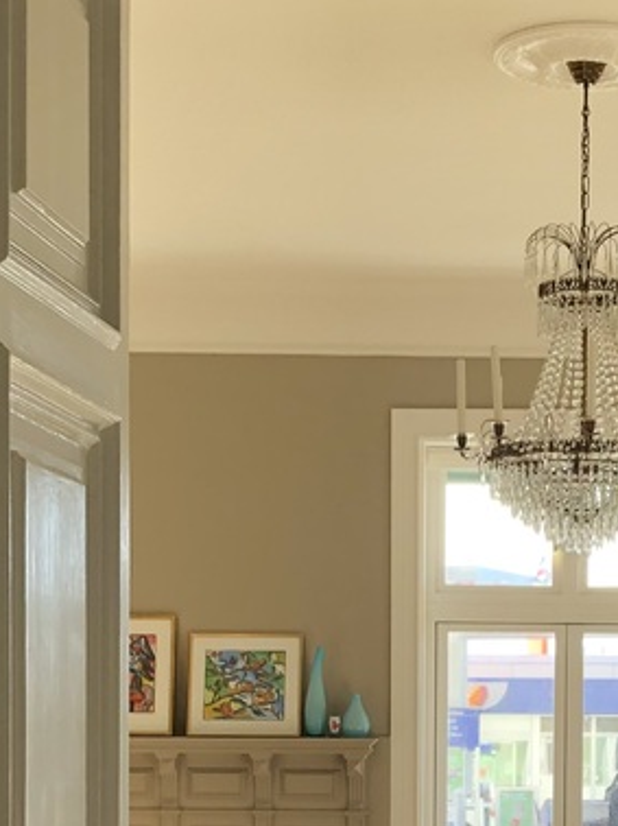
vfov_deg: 21.2
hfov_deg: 16.4
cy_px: 852
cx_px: 524
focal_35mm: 89
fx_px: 2121
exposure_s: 1/120
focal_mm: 3.99
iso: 32
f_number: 1.8
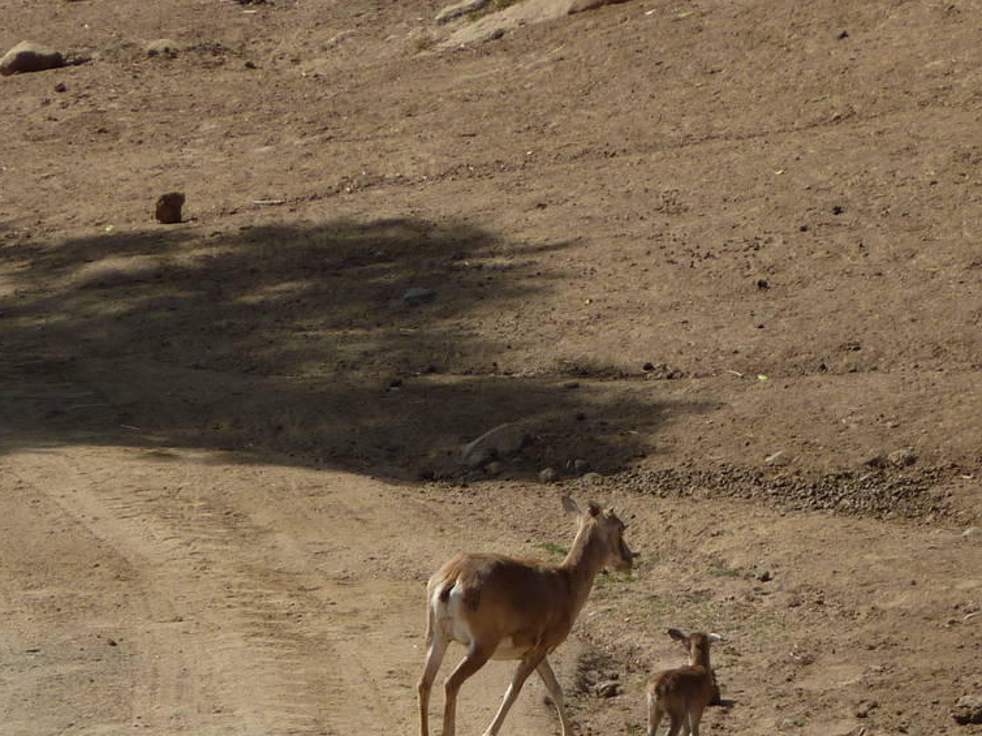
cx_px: 712
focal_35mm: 637
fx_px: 18065
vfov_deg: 2.3
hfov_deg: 3.1
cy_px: 664
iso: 80
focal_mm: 49.2
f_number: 5.6
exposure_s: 1/500
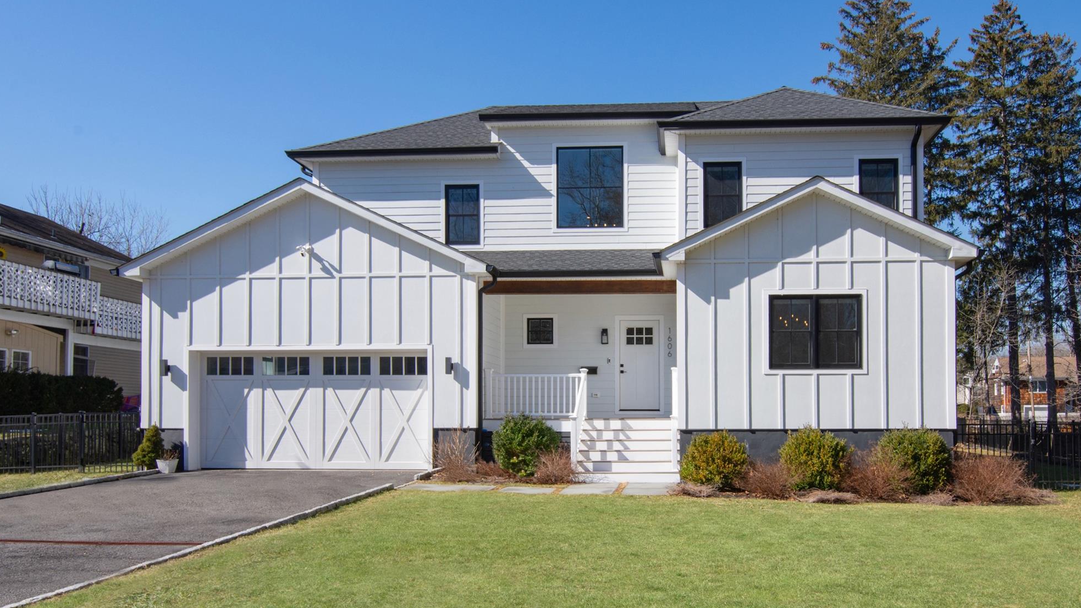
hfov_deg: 75.1
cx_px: 542
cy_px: 371
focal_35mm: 25
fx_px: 704
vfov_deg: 46.4
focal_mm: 15
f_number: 14
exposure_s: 1/200
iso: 400
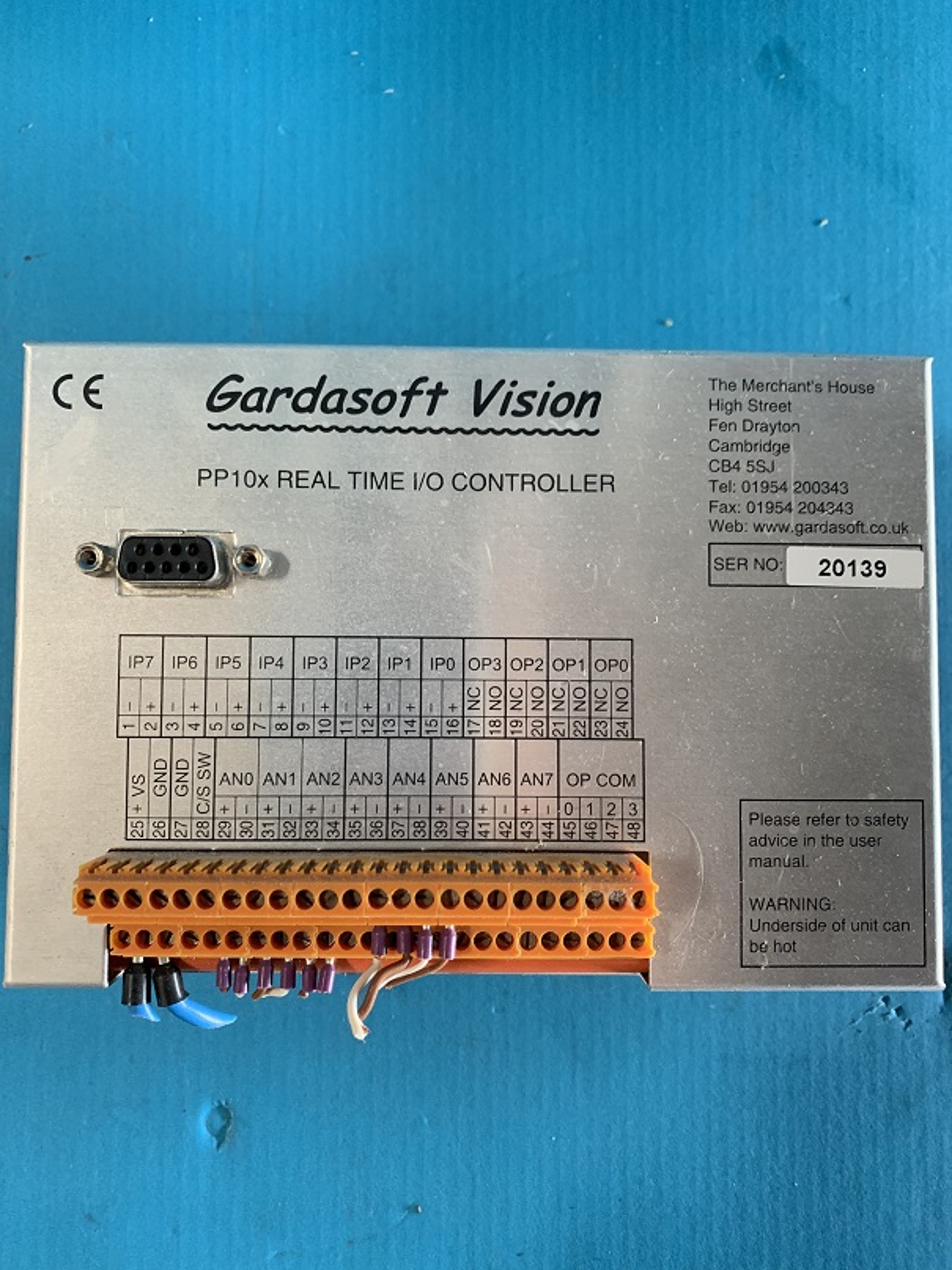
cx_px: 476
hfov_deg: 53.1
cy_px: 635
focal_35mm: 26
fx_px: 954
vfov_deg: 67.3
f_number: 1.8
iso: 250
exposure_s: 1/60
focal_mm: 4.25
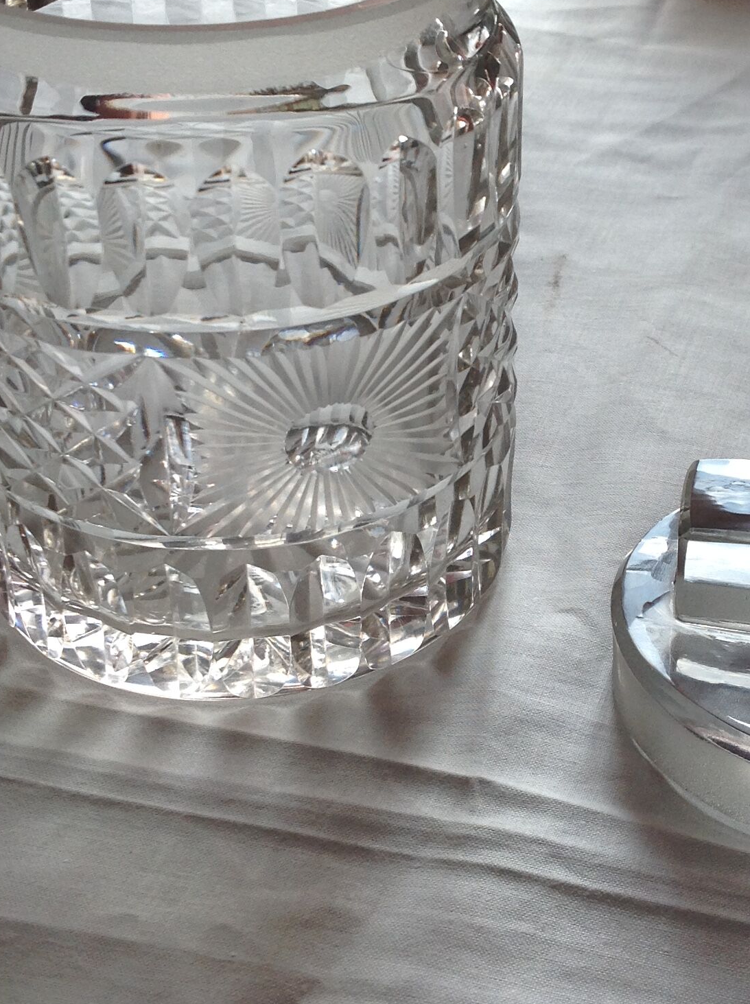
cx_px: 482
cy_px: 462
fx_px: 1796
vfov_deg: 31.2
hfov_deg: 23.5
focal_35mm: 62
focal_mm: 4.28
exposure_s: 1/162
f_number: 2.4
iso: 50
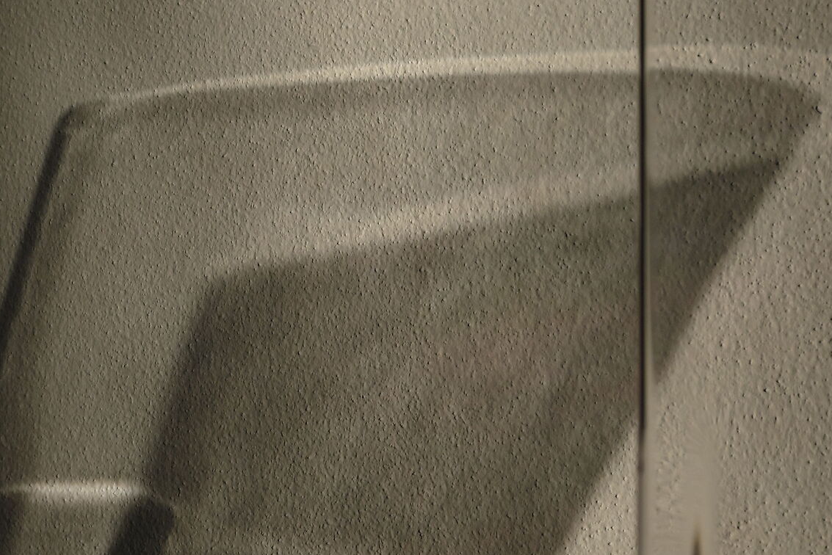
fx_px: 1664
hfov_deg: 28.0
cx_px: 341
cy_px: 311
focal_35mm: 72
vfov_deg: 18.9
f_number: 8
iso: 800
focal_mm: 22.8
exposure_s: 1/125
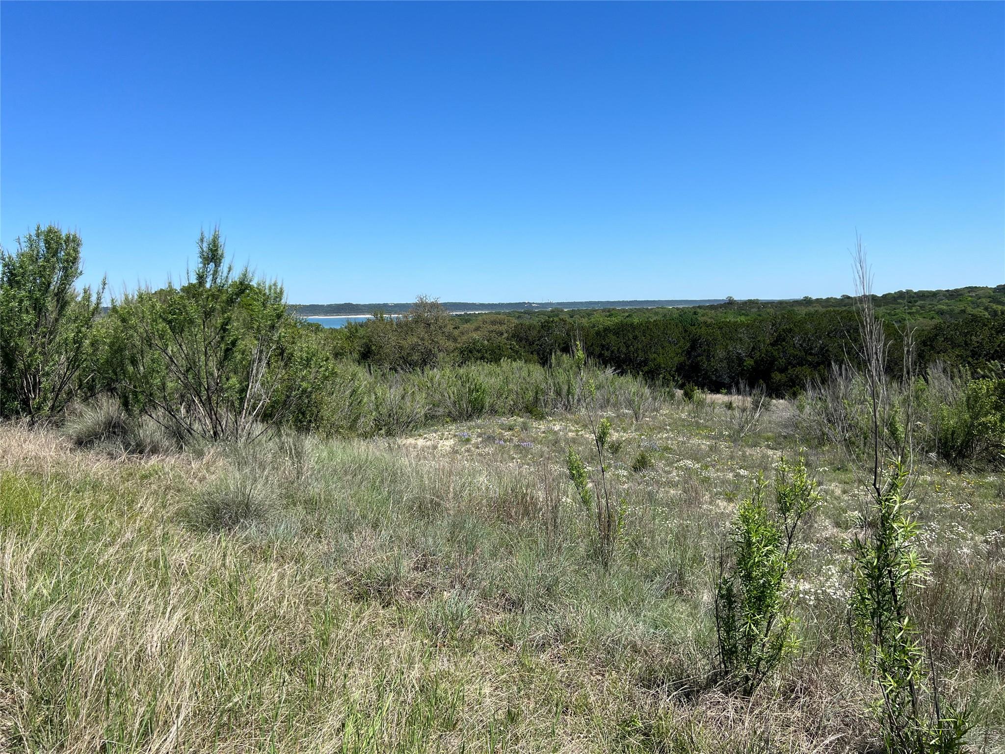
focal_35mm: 26
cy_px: 377
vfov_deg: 53.1
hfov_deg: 67.3
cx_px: 502
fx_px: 755
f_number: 1.5
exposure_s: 1/5076
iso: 50
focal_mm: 5.7
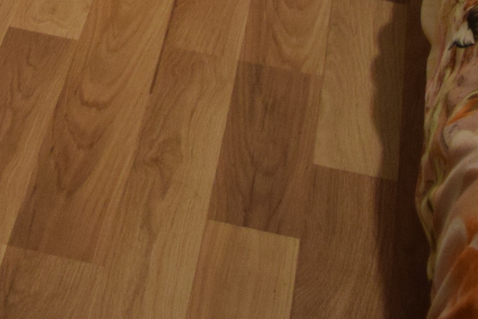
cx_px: -574
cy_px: -574
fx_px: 2124
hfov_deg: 11.2
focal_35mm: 160
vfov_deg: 7.7
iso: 800
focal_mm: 18
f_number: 3.5
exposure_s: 1/25
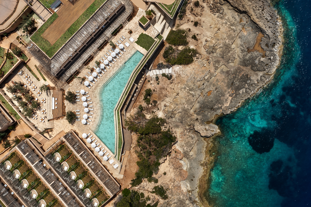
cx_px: 161
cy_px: 99
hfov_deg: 60.3
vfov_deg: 42.3
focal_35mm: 31
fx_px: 268
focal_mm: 10.26
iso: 100
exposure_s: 1/640
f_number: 6.3
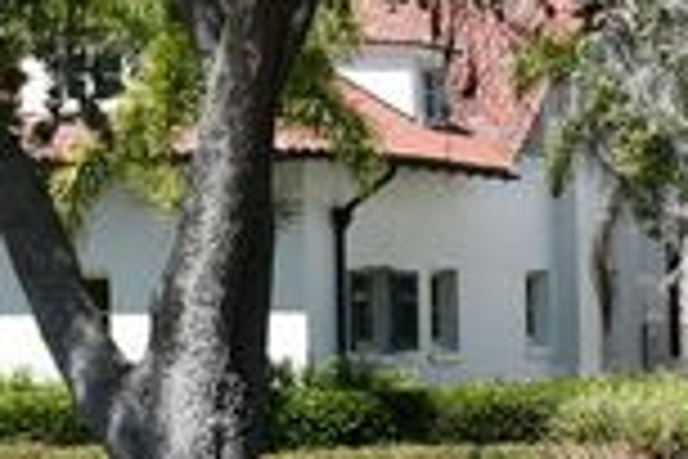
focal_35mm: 201
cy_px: 513
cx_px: 899
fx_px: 3841
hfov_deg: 10.0
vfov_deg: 6.8
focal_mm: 24
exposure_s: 1/250
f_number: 8
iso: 110
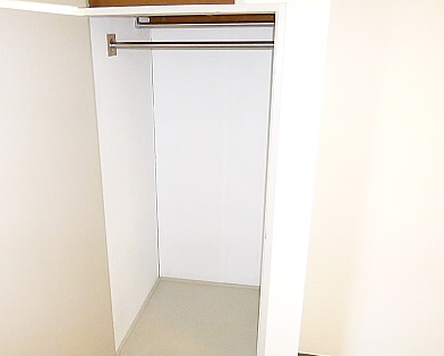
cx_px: 202
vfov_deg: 48.5
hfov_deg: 58.6
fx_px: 394
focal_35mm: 30
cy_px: 175
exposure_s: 1/200
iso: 1600
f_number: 2.7
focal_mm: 5
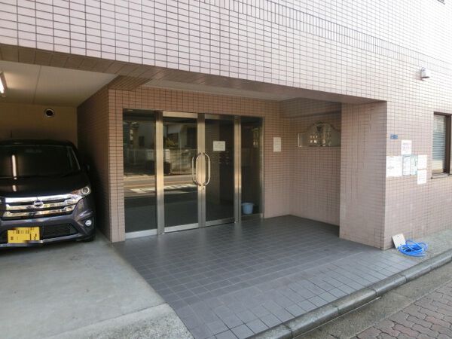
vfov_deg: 56.8
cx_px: 226
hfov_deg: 71.6
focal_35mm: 24
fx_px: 313
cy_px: 170
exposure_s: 1/125
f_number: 3
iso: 80
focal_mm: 4.24
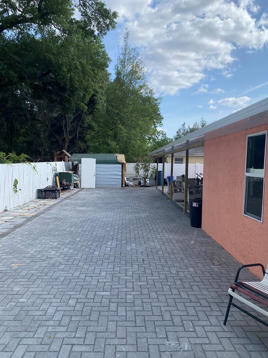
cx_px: 131
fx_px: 279
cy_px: 179
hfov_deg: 51.4
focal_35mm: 27
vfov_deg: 65.3
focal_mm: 4.25
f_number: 1.8
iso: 32
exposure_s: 1/1808
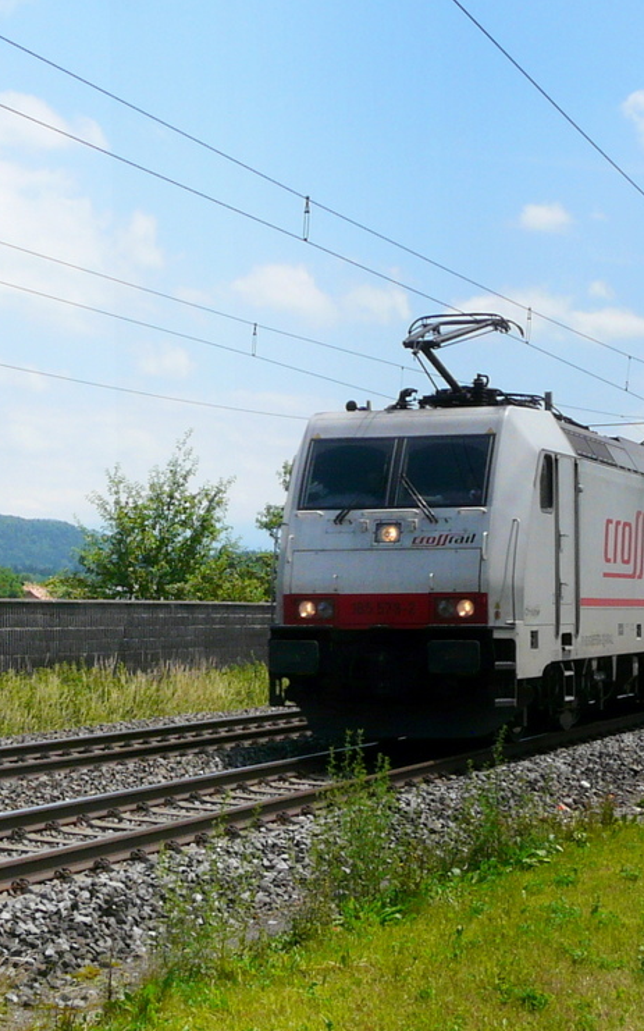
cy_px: 511
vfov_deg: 38.2
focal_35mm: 53
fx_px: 1489
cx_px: 542
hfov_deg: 23.9
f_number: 6.3
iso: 100
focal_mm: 6
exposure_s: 1/400
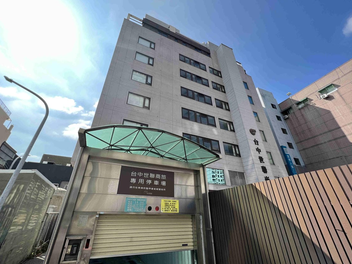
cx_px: 171
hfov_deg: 102.0
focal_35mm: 14
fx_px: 142
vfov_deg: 85.7
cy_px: 129
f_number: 1.8
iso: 32
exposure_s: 1/978
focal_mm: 1.57
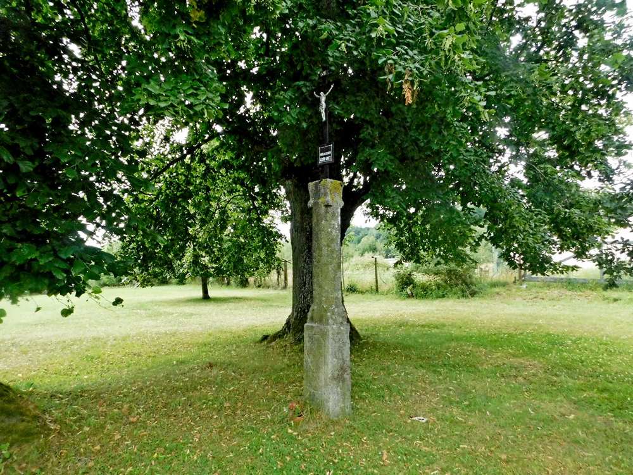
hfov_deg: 73.9
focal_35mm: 23
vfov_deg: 58.9
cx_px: 316
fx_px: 421
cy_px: 238
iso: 800
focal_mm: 4
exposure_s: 1/1250
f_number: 3
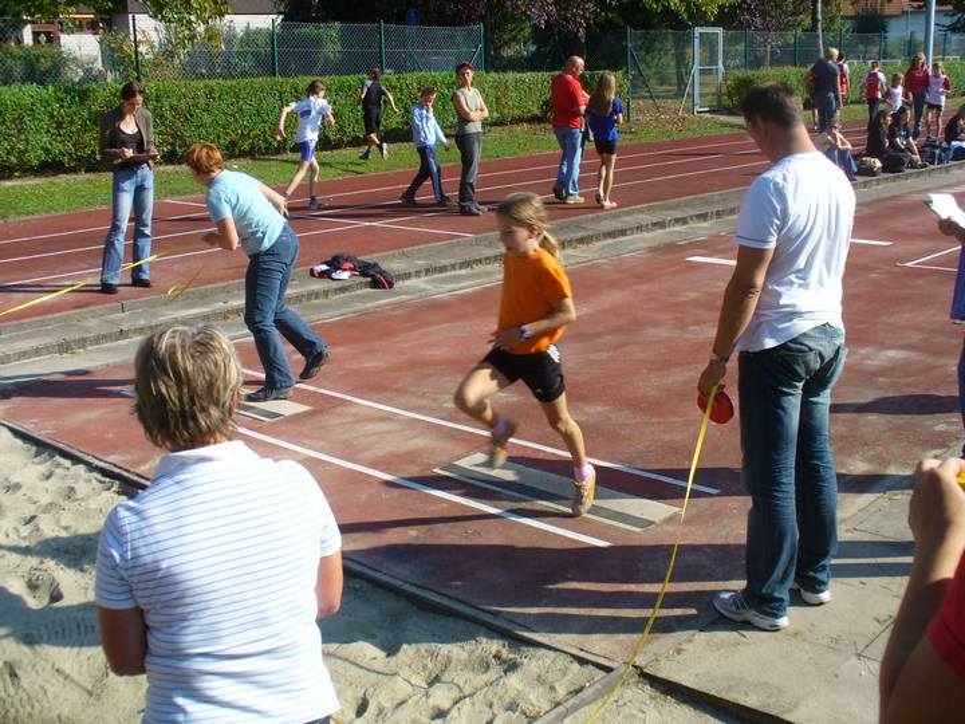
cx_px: 482
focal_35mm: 42
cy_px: 362
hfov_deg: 44.8
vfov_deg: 34.3
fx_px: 1171
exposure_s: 1/200
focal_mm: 7
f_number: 5.8
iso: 64
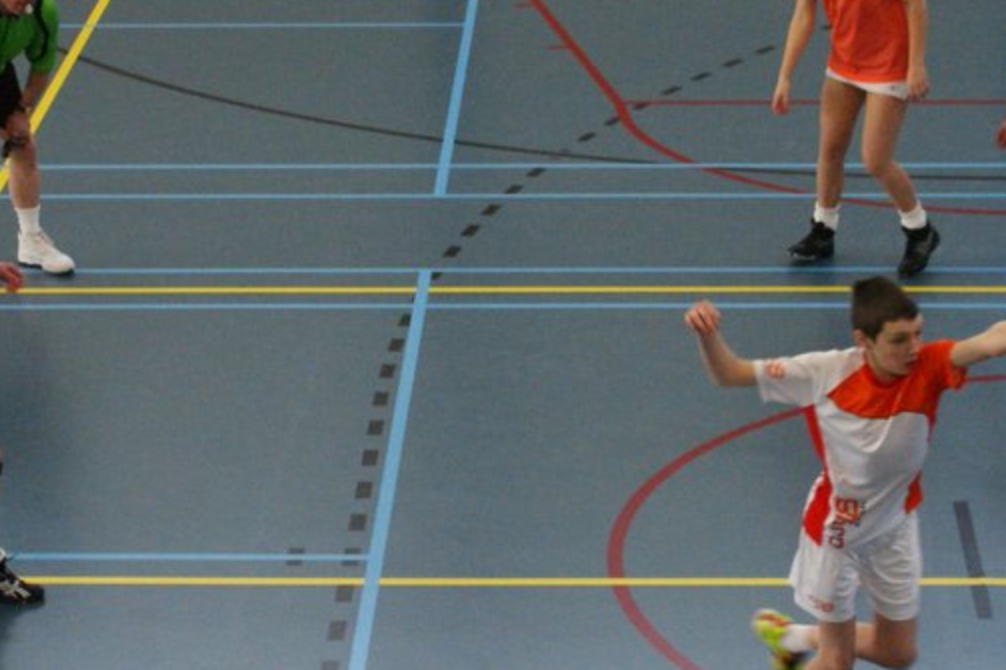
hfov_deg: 16.3
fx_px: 3497
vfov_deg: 10.9
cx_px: 652
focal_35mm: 125
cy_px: 192
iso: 800
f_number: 4.5
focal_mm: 35
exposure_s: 1/160
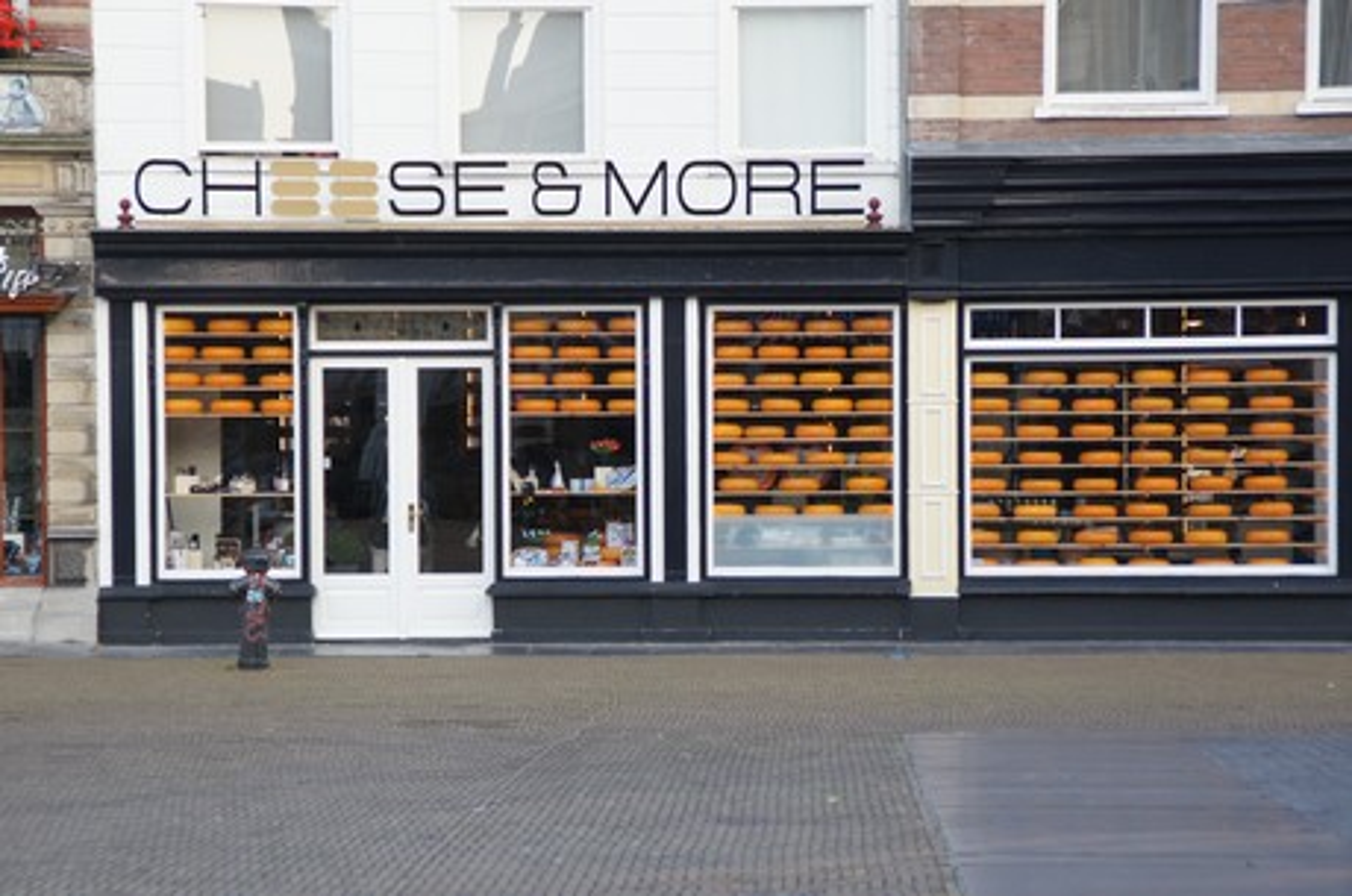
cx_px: 676
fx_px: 5623
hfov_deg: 13.7
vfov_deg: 9.1
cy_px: 448
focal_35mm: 150
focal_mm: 100
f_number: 5.6
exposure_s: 1/160
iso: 320
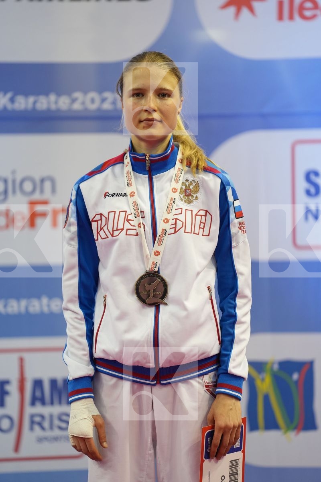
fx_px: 2635
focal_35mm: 197
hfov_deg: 7.0
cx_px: 160
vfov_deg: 10.4
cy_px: 241
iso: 800
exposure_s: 1/250
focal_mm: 197
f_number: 2.8
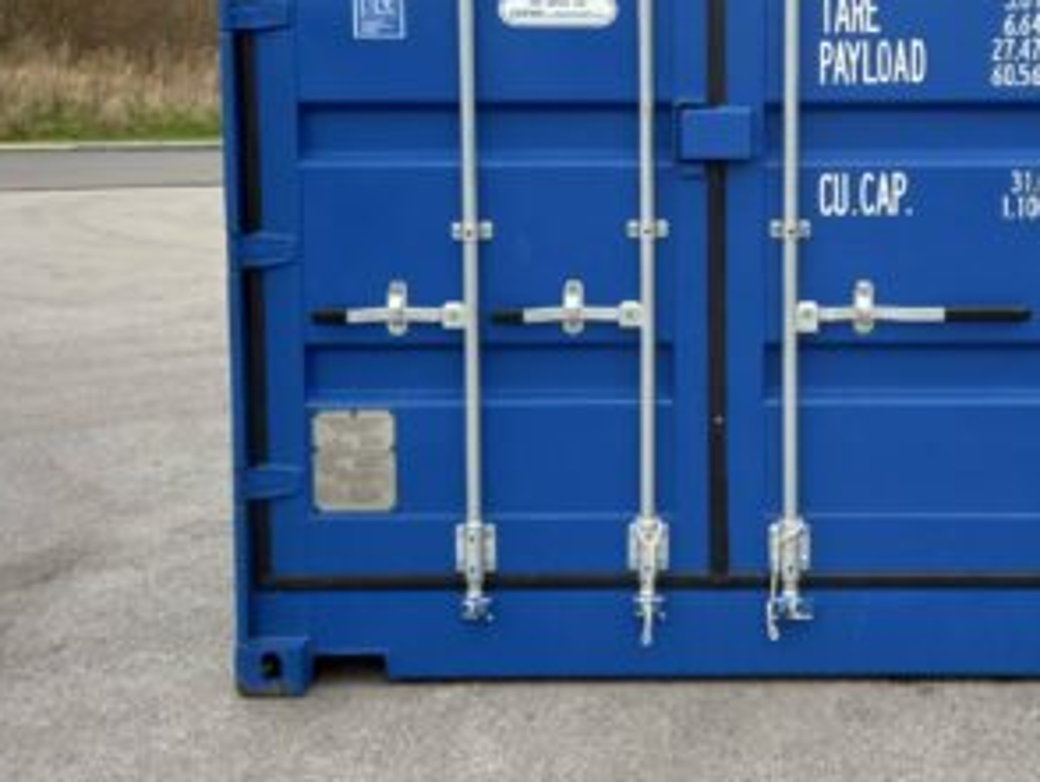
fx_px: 1533
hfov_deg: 37.0
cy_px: 191
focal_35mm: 51
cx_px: 715
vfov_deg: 28.2
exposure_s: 1/50
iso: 32
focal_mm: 4.6
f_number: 2
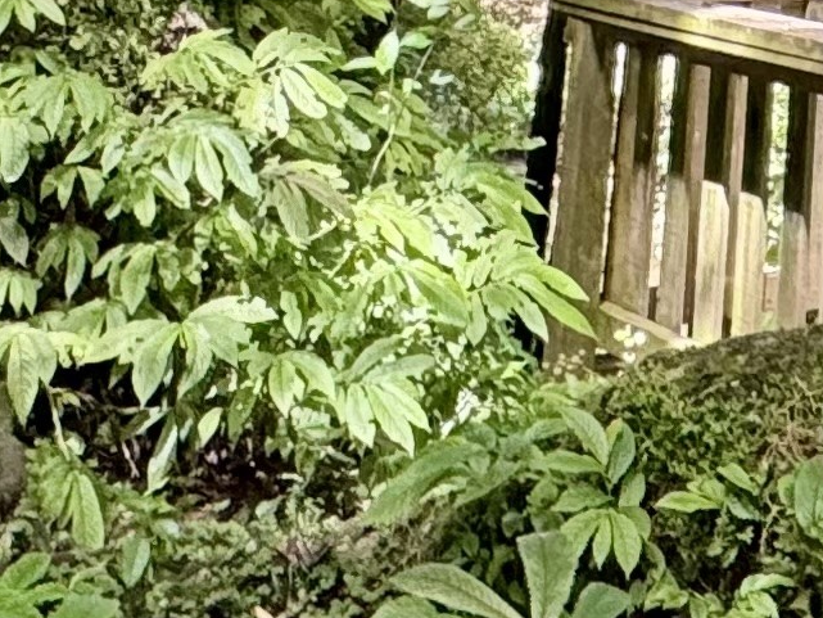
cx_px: 1040
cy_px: -849
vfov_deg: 12.9
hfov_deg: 20.5
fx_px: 2093
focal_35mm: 88
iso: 250
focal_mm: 2.22
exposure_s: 1/99
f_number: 2.2
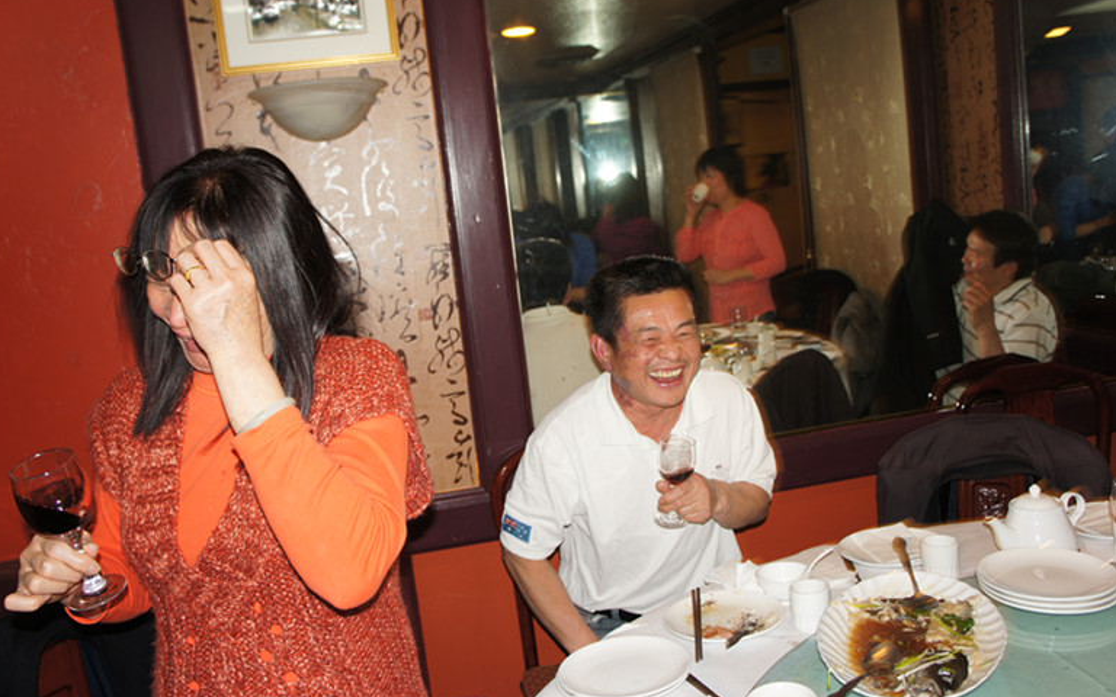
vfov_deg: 40.6
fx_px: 943
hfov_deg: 61.2
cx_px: 552
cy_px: 333
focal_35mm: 31
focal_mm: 20
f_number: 4
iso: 200
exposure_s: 1/60
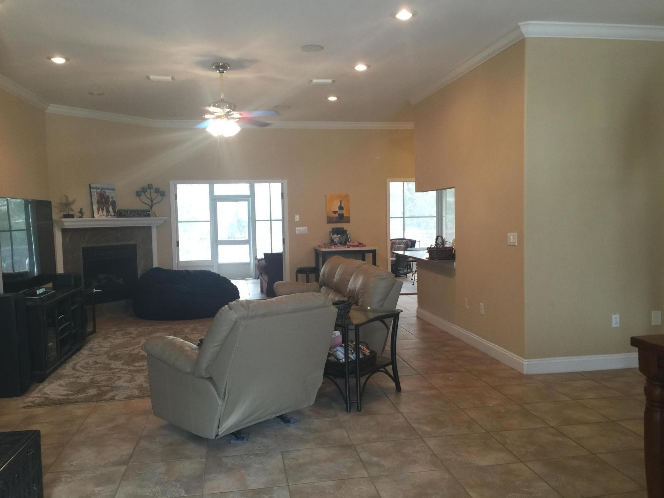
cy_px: 249
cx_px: 332
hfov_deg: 61.7
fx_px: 556
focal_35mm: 29
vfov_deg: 48.2
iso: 40
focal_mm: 4.15
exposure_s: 1/15
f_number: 2.2
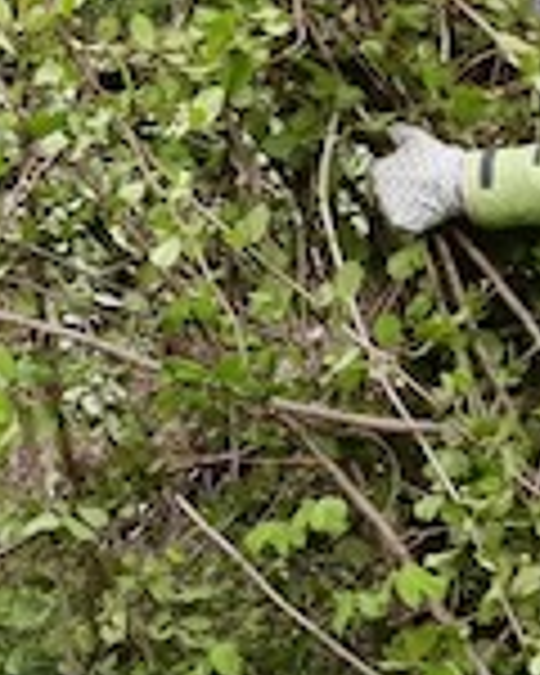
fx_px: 2158
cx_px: -297
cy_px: 86
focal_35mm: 108
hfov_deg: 13.4
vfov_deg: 17.6
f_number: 1.7
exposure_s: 1/955
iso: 80
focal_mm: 3.92
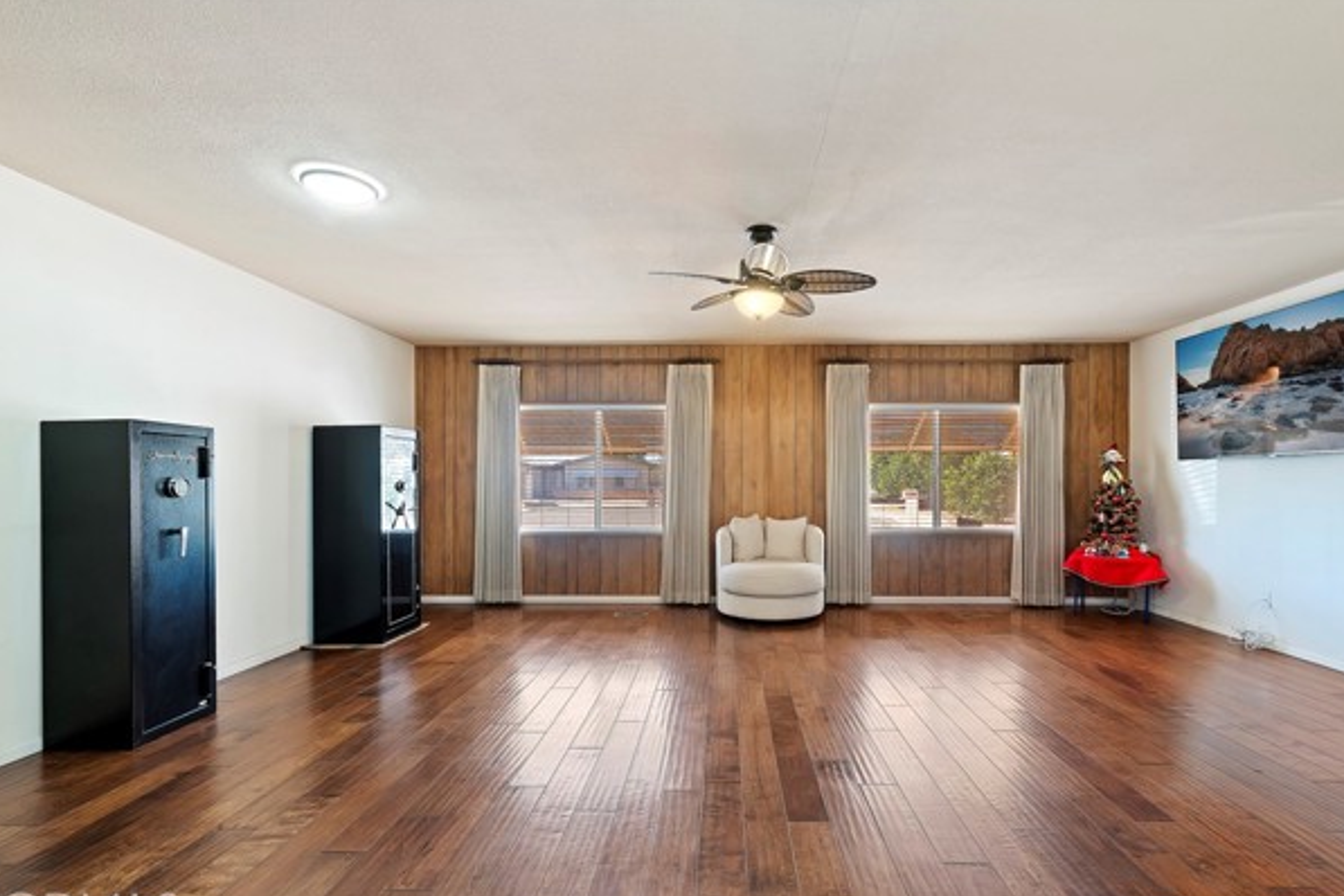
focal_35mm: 15
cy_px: 466
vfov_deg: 77.3
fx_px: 560
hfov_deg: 100.4
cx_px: 648
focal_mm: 14
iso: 500
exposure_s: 1/6
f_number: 10
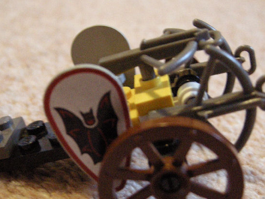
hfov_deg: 37.5
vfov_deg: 28.6
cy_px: 111
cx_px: 129
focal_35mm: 51
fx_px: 391
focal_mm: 7.5
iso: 769
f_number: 2.7
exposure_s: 1/8
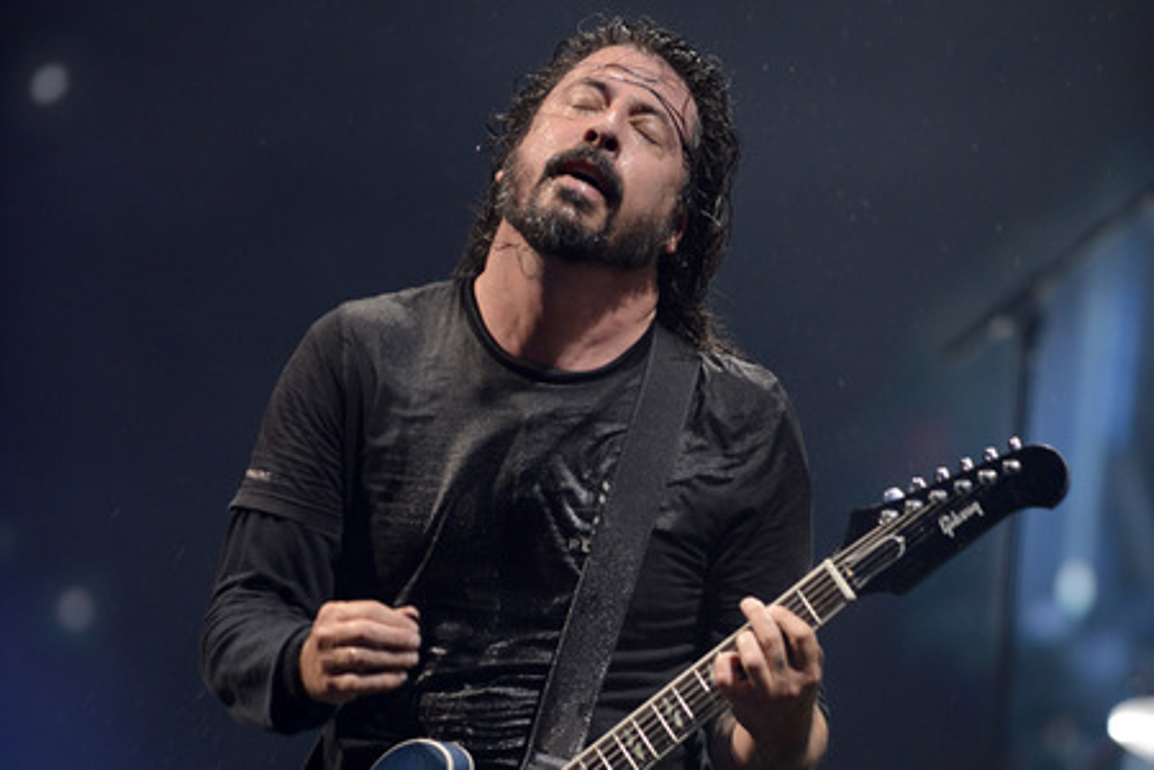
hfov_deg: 10.3
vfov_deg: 6.9
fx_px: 6411
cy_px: 385
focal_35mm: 200
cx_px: 577
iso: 2000
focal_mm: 200
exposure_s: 1/320
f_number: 3.2
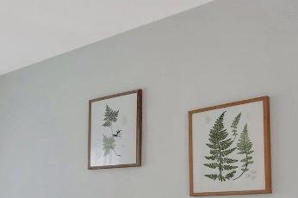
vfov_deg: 25.3
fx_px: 413
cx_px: -41
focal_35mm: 50
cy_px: 209
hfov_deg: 33.7
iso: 1000
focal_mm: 10
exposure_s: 1/15
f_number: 8
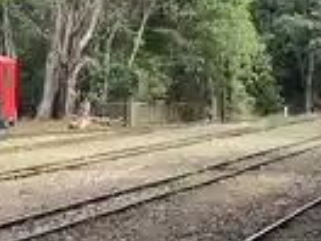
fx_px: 1576
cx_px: -202
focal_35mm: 170
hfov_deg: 11.1
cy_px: 156
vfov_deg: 8.7
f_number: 1.8
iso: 20
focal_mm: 3.99
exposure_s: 1/610
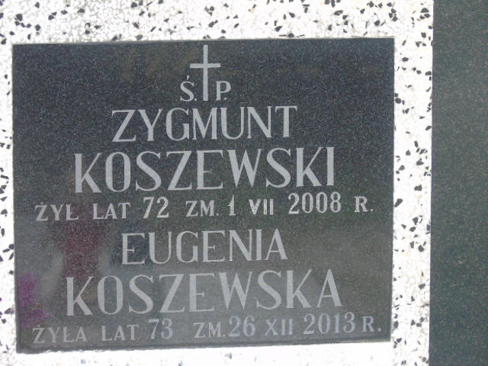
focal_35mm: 212
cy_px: 183
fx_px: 2989
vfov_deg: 7.0
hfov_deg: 9.3
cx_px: 244
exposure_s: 1/100
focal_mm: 38
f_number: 4.7
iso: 400
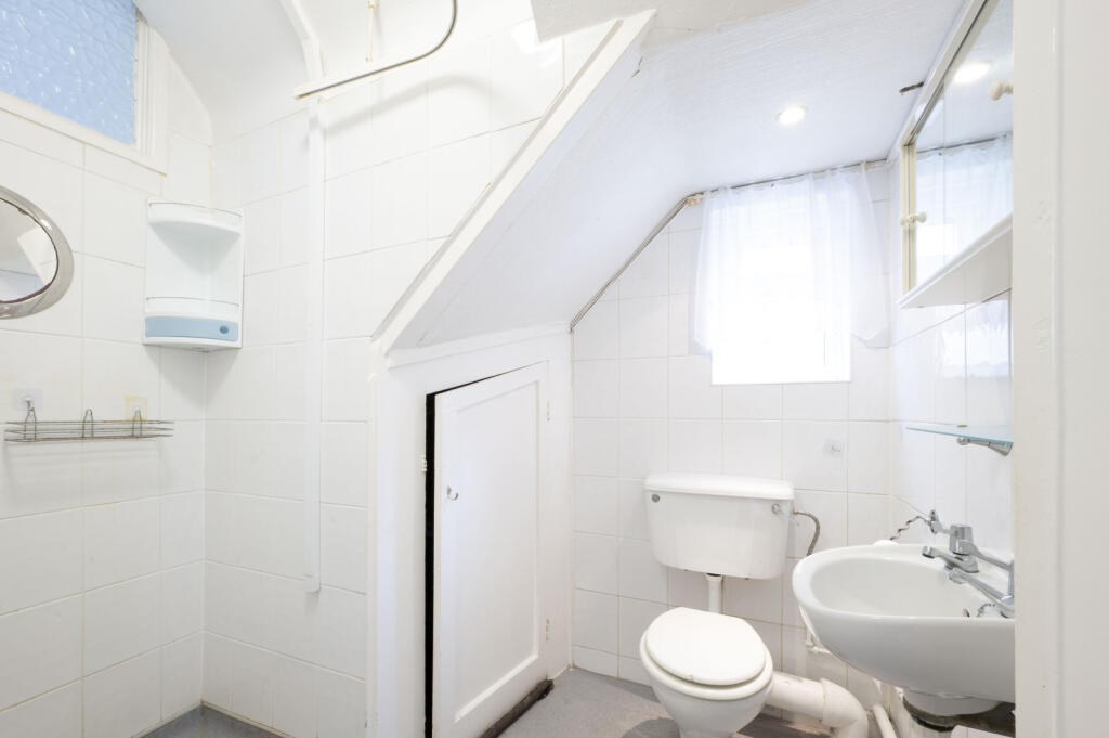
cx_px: 554
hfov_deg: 104.3
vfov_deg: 81.1
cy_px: 369
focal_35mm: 14
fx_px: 431
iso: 250
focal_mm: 14
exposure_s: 1.6
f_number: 16
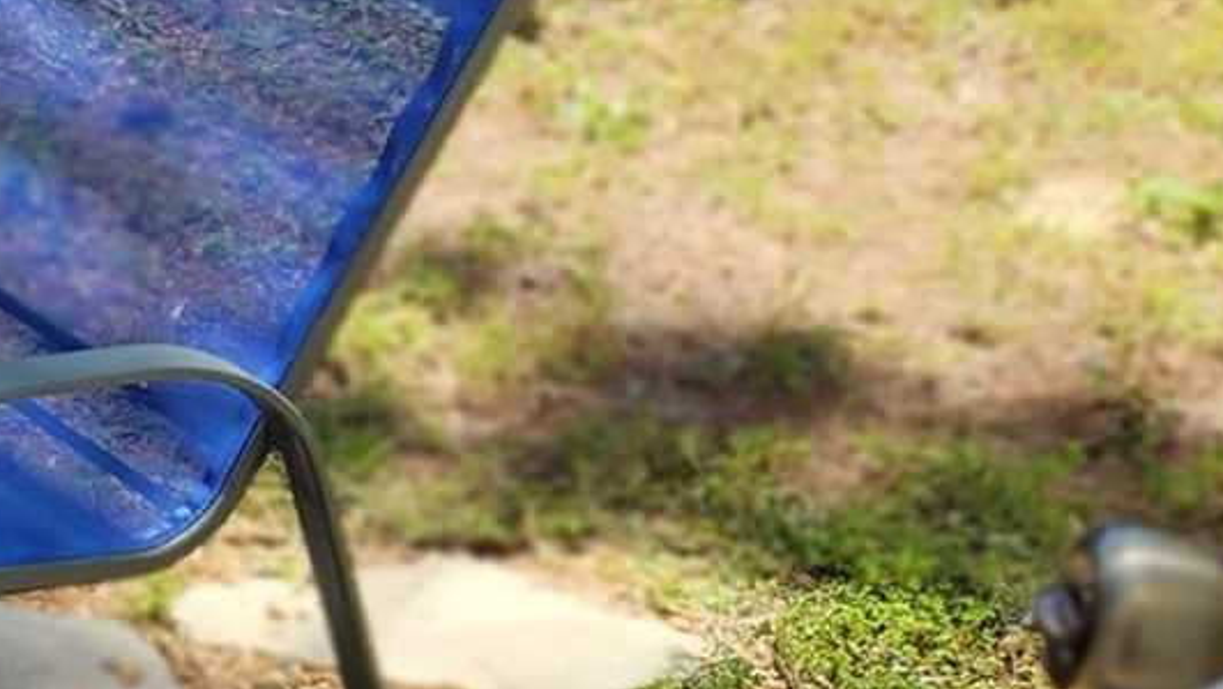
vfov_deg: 8.2
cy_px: 1025
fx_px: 4703
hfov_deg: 11.5
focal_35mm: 145
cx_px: -1953
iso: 20
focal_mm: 5.4
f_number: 1.8
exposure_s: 1/845
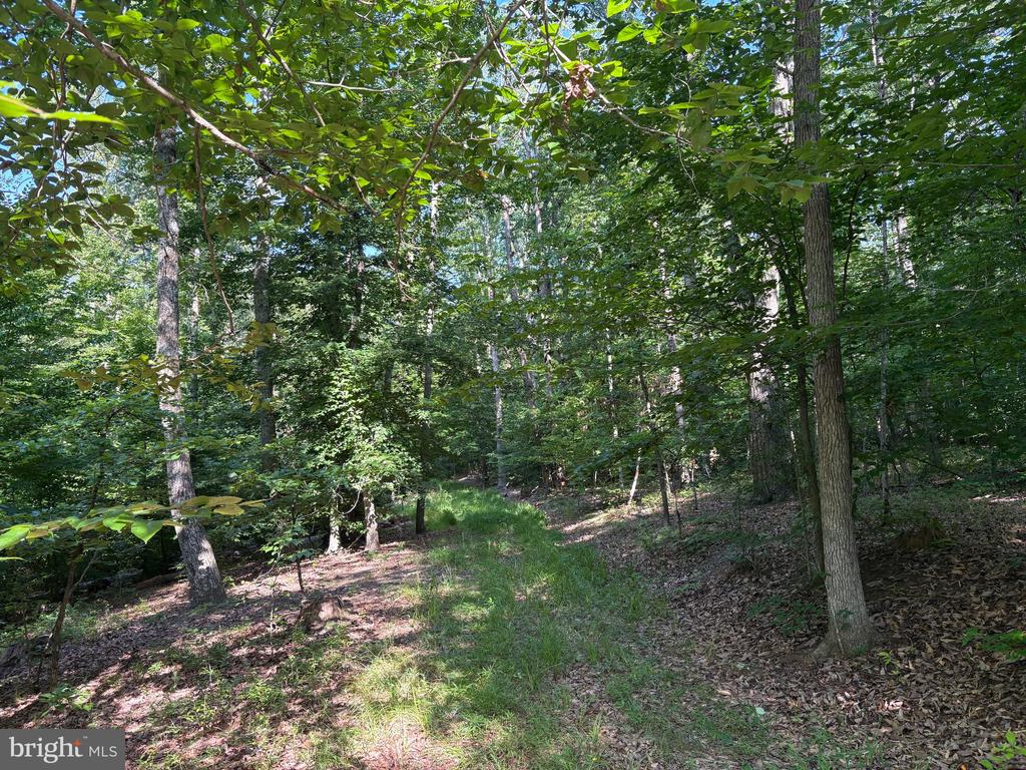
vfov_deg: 53.1
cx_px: 513
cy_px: 385
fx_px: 771
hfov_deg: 67.3
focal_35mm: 26
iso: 50
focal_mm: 5.96
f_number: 1.6
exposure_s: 1/161
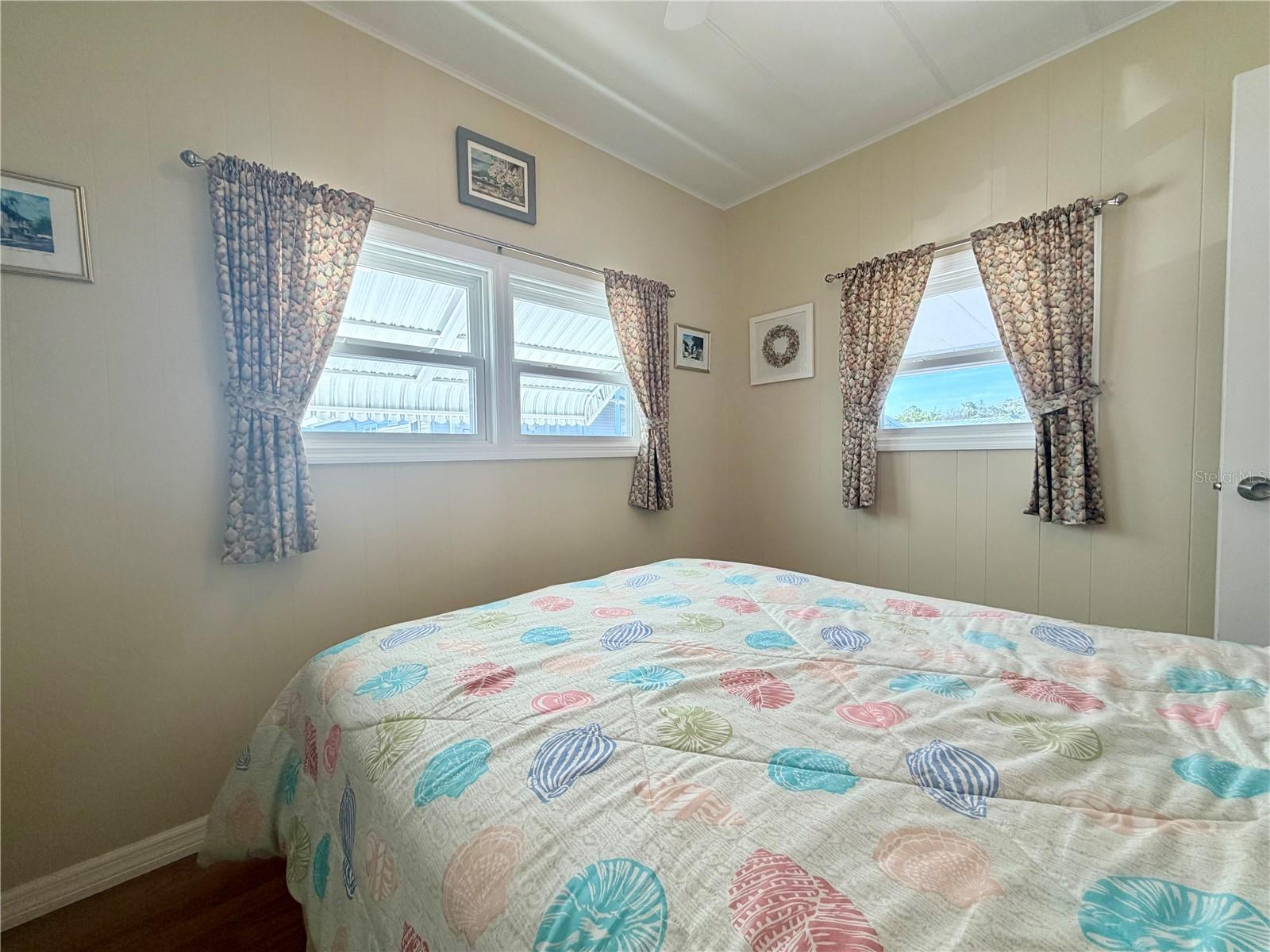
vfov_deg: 85.7
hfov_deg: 102.1
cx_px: 635
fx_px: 514
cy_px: 476
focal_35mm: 14
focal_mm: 2.22
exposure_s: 1/120
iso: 125
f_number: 2.2
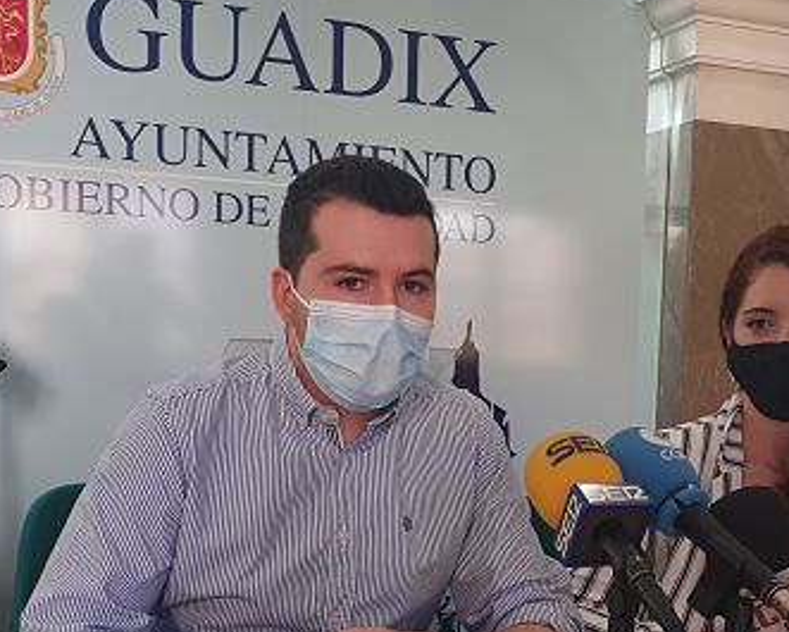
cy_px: 442
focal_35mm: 51
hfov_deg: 36.2
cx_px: 538
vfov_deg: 29.4
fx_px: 1191
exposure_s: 1/100
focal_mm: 4.32
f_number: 2.4
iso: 125
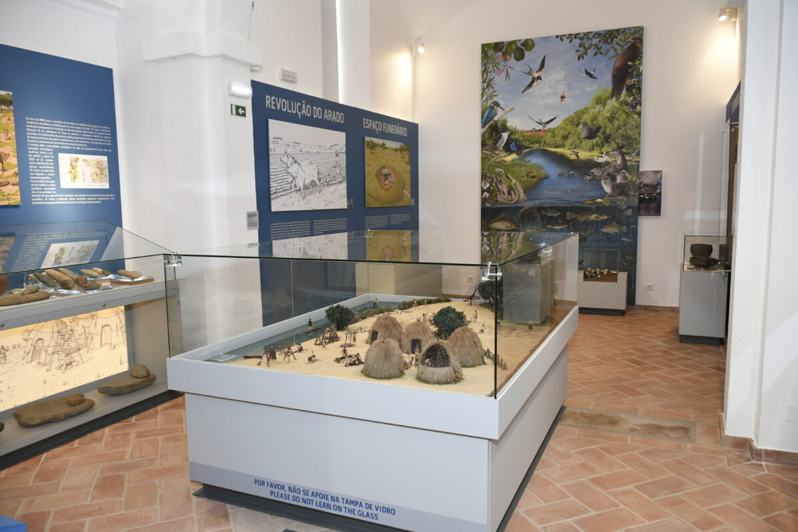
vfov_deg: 47.9
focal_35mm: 27
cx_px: 399
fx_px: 598
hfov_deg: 67.4
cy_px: 266
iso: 800
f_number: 3.5
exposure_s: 1/125
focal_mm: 18
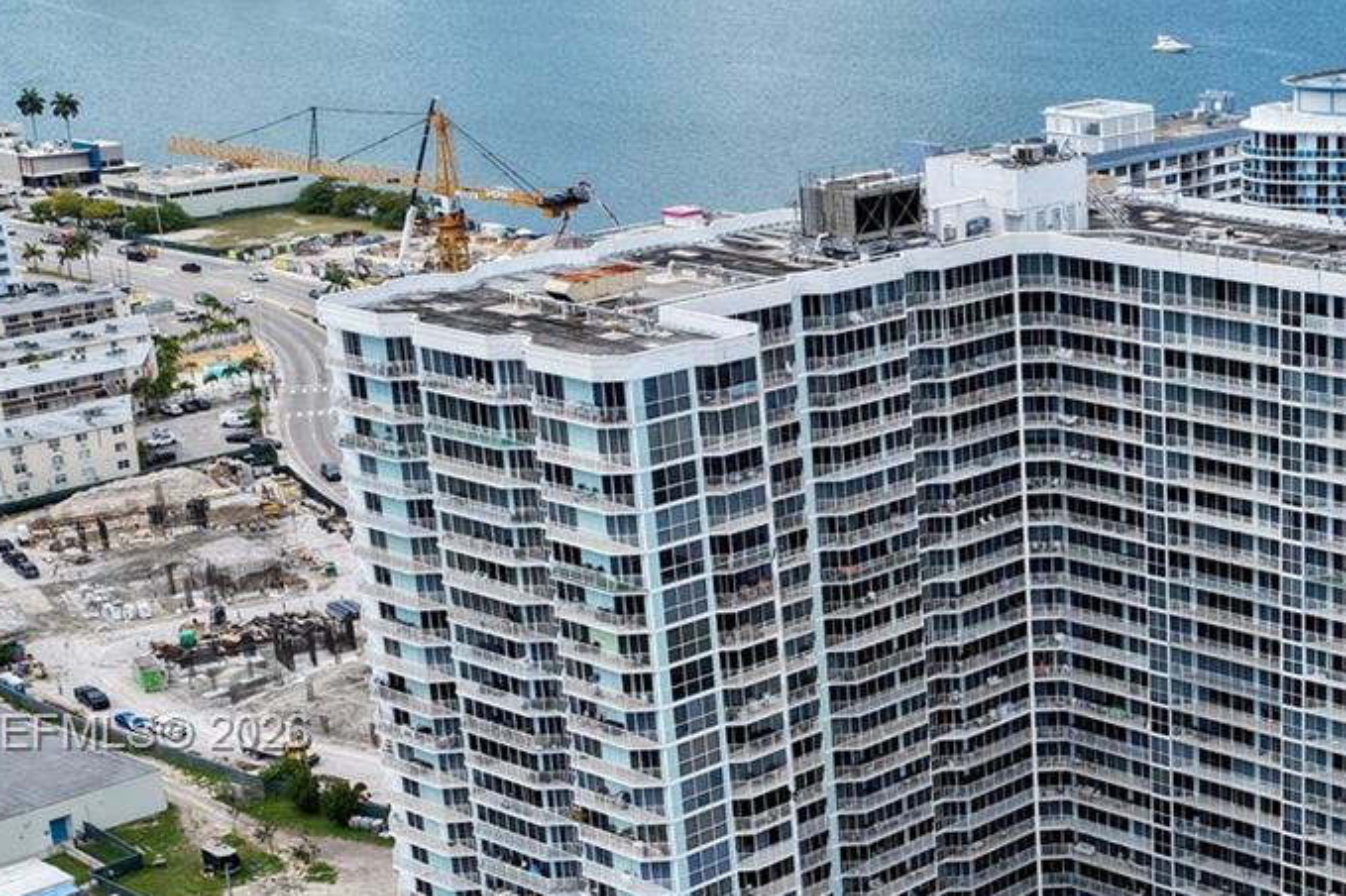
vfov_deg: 20.3
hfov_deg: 29.0
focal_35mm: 66
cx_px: 1279
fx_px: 2466
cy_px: 735
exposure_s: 1/1250
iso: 125
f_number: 2.8
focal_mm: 14.45
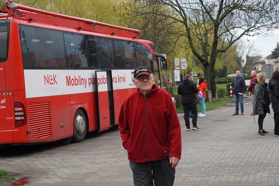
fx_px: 581
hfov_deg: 27.0
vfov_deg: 18.2
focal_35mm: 75
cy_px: 93
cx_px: 140
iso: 100
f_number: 4.5
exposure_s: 1/200
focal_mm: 50
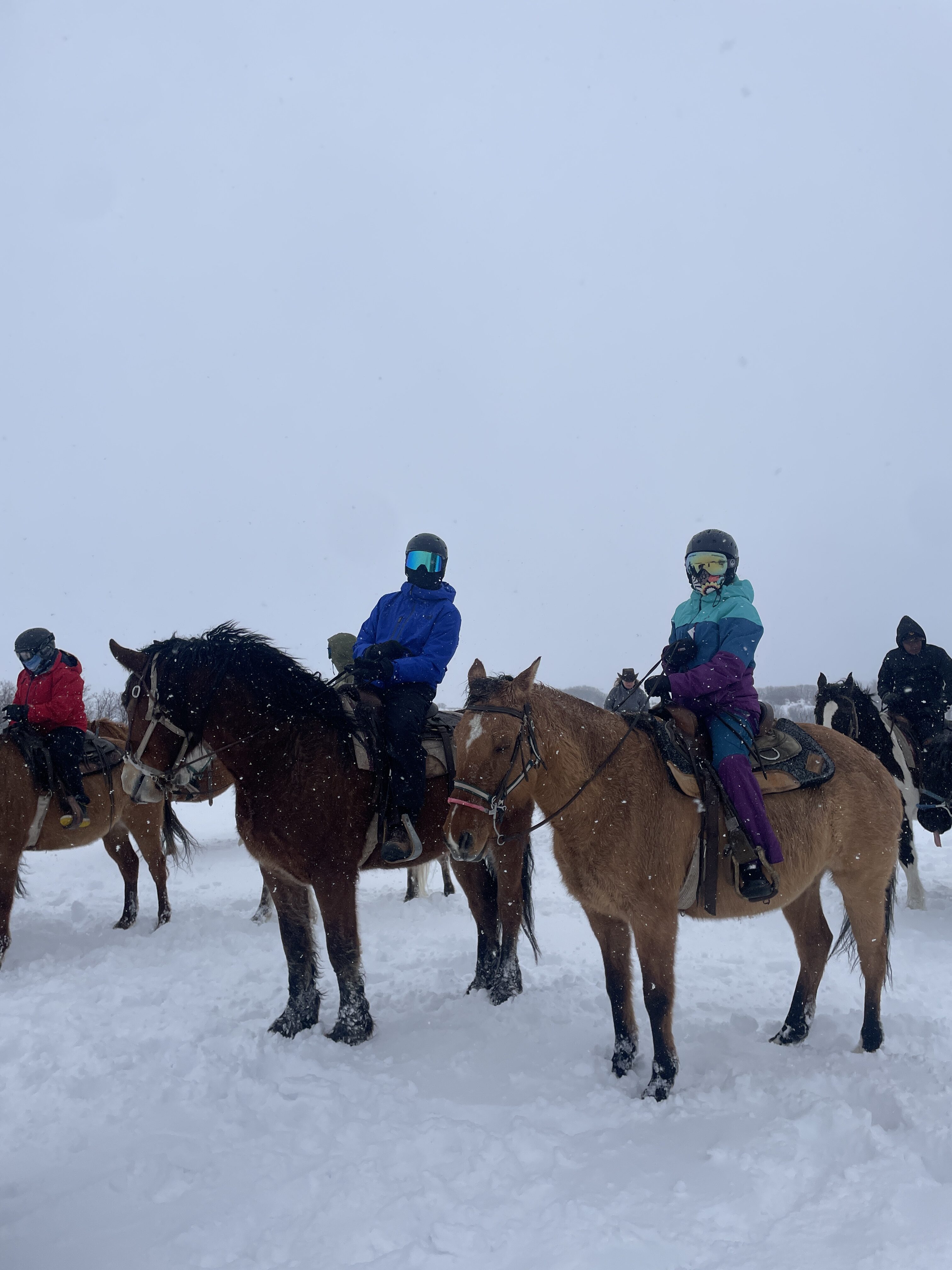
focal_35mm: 26
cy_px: 635
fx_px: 953
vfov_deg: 67.3
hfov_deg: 53.1
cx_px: 476
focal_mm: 4.2
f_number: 1.6
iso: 32
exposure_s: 1/9804
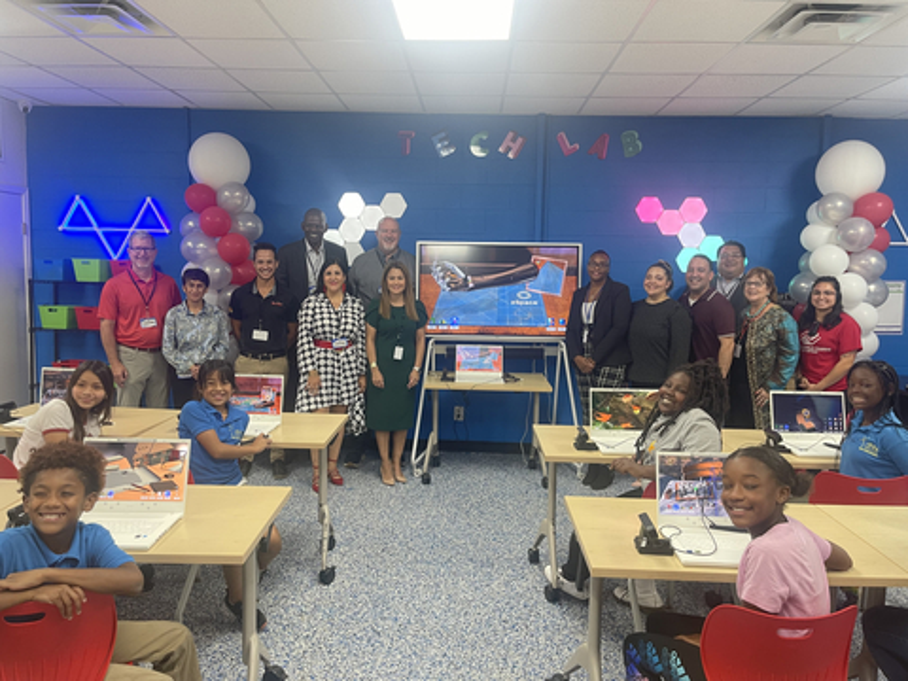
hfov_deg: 67.3
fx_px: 682
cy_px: 340
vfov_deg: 53.1
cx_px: 454
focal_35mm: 26
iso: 125
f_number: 1.6
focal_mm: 5.1
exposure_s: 1/77
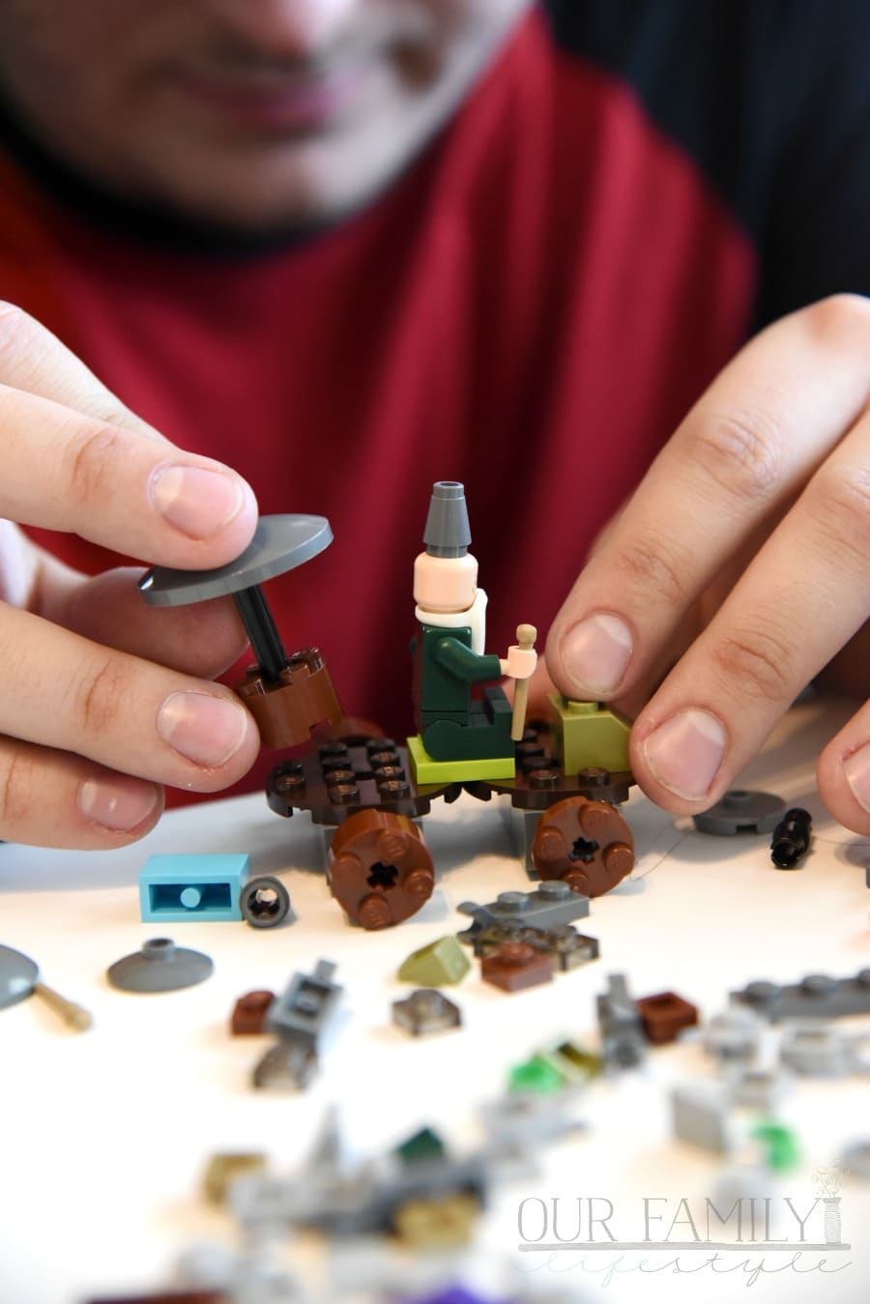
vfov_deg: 23.6
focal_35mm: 86
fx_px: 3116
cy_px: 652
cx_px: 435
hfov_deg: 15.9
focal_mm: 86
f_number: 5
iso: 5000
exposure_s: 1/100
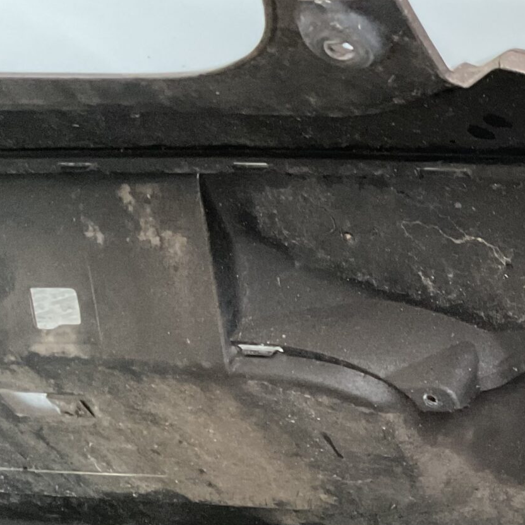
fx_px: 1356
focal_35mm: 79
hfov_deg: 19.6
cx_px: 745
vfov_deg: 21.4
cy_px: 473
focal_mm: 3
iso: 200
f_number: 1.8
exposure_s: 1/33
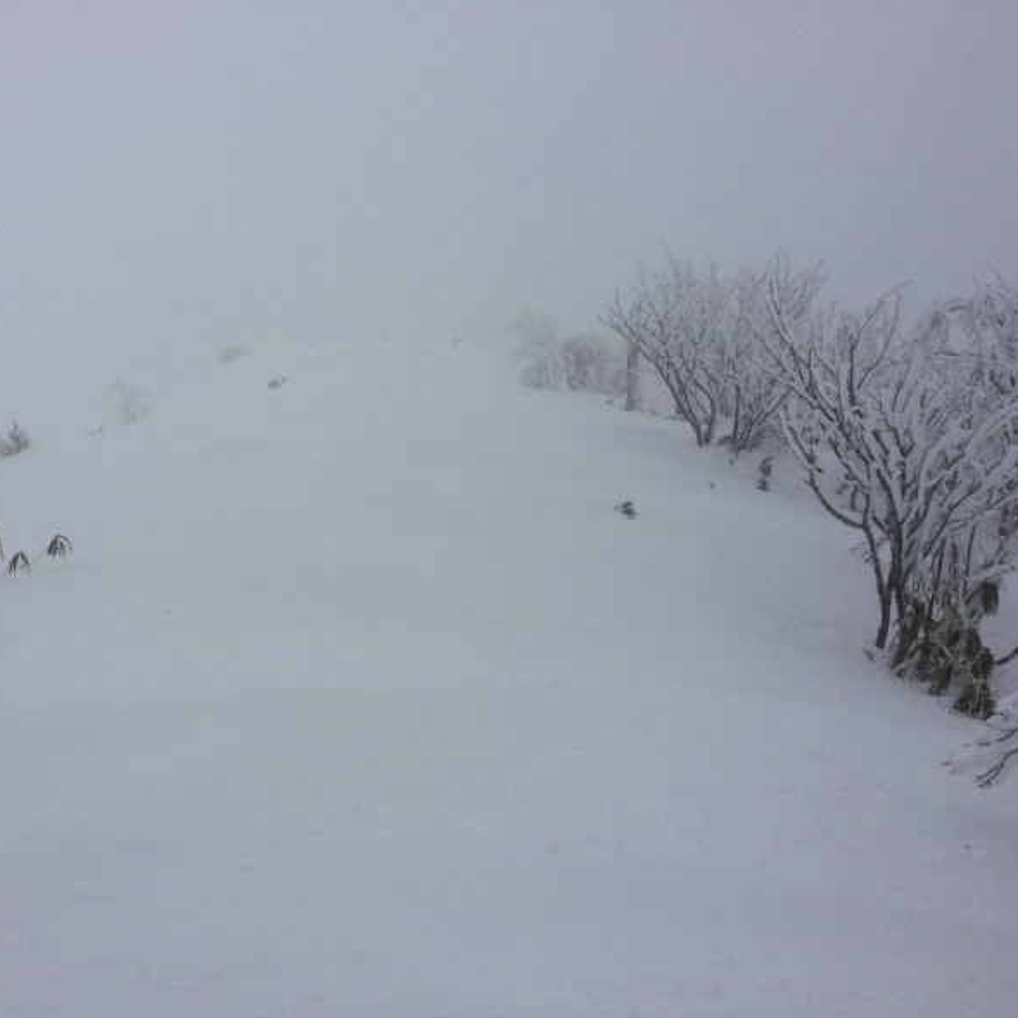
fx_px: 1198
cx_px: 351
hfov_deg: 45.4
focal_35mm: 36
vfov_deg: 46.0
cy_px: 501
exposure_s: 1/1866
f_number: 2.2
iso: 32
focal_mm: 4.12
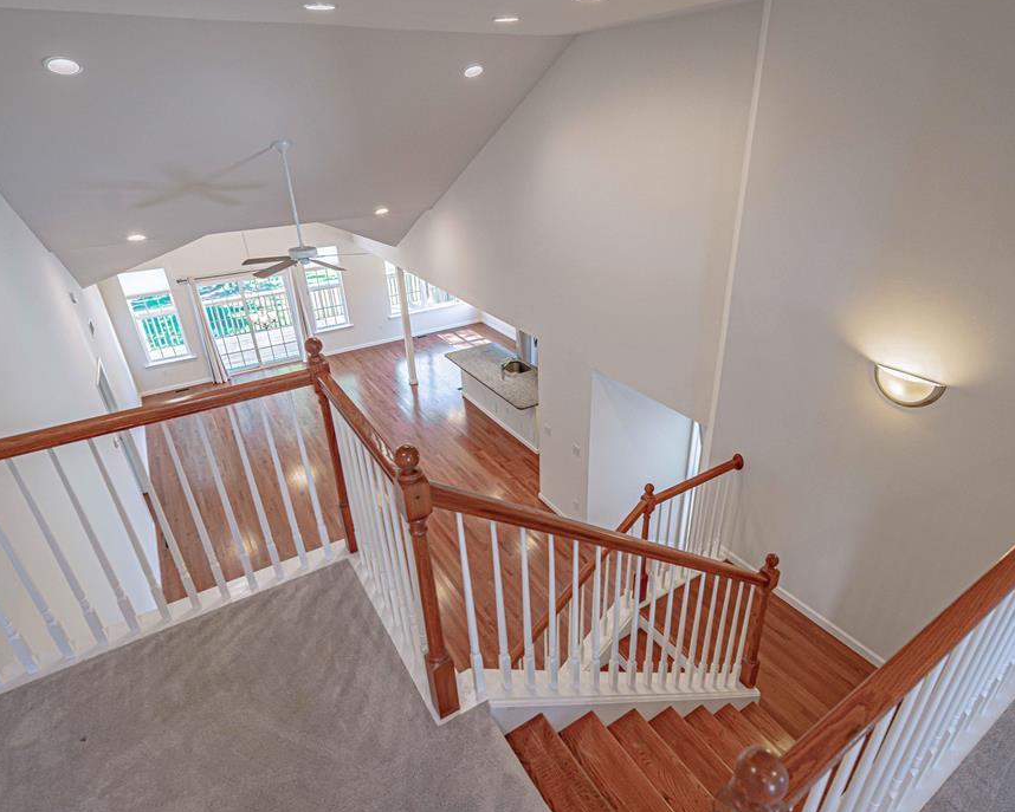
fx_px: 571
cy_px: 411
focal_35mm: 19
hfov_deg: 83.2
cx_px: 542
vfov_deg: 70.9
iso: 640
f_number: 5
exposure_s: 1/400
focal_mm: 16
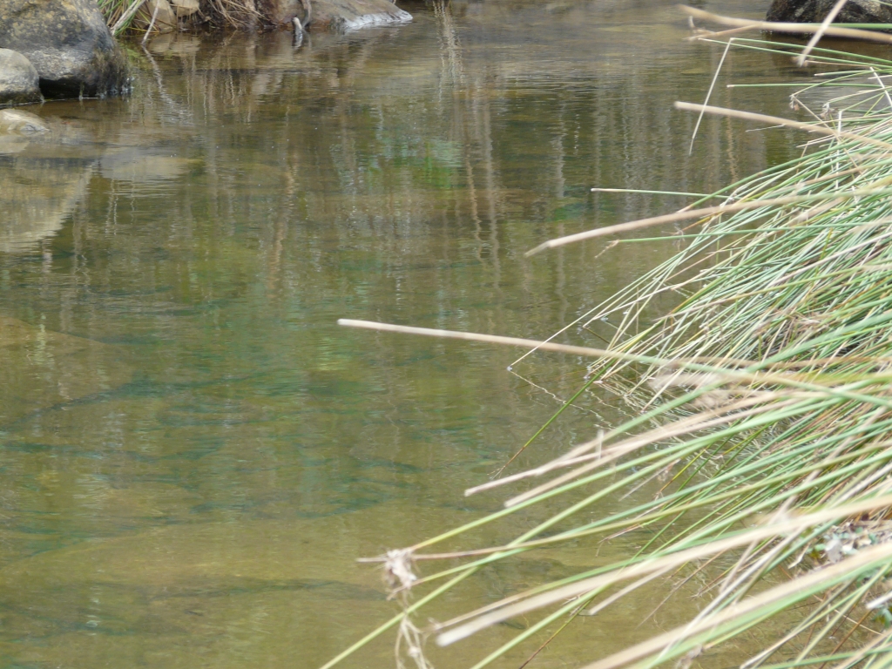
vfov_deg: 7.4
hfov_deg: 9.8
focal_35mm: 202
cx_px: 446
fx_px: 5205
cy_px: 334
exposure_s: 1/30
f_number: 3.6
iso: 100
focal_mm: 33.2
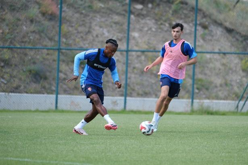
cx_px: 124
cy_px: 82
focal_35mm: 421
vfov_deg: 3.3
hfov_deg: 4.9
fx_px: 2900
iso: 500
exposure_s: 1/640
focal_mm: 280.4
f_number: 5.2
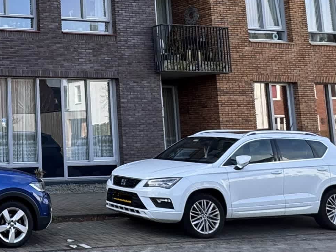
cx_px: -65
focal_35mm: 58
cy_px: 50
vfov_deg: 24.8
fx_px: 563
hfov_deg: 28.9
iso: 40
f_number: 2.2
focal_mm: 2.2
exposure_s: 1/298
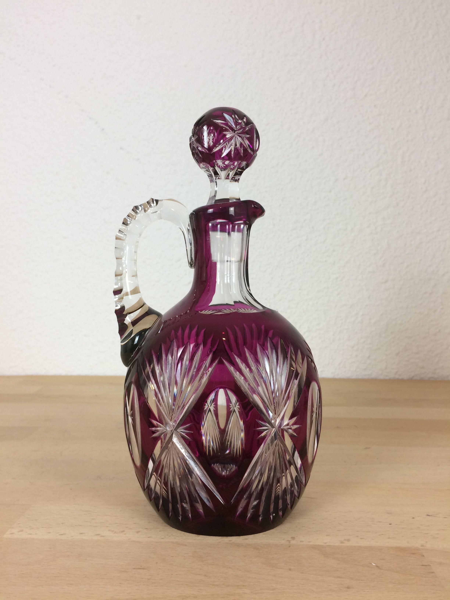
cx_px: 225
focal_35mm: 29
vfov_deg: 61.7
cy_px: 300
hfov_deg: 48.2
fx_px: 503
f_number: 2.2
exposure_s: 1/33
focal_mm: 4.15
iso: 40
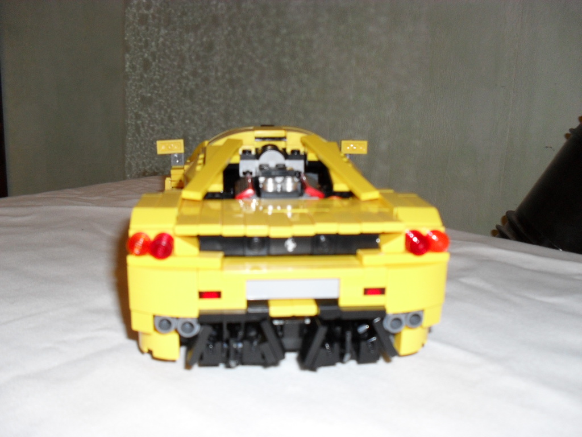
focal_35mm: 35
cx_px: 291
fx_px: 588
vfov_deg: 40.7
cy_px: 218
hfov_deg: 52.6
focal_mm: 6.3
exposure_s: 1/45
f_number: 3.2
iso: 200
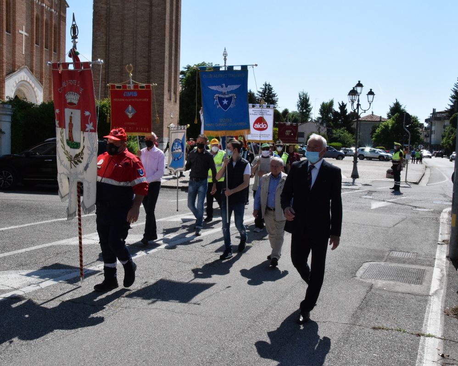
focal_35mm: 36
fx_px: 482
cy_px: 183
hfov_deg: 50.8
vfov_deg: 41.6
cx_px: 231
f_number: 22
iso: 3200
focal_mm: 21
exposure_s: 1/2000
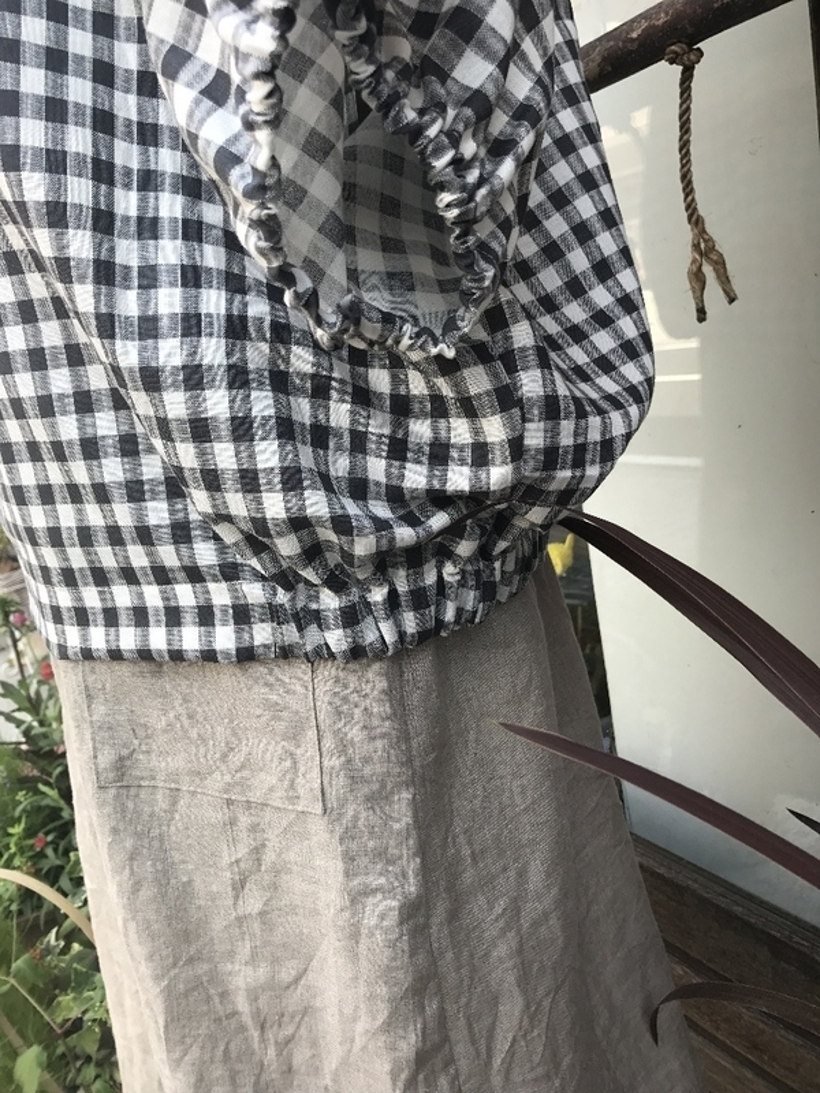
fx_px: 884
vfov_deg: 63.4
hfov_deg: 49.7
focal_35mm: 28
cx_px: 410
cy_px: 546
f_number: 1.8
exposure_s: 1/323
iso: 20
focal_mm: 3.99
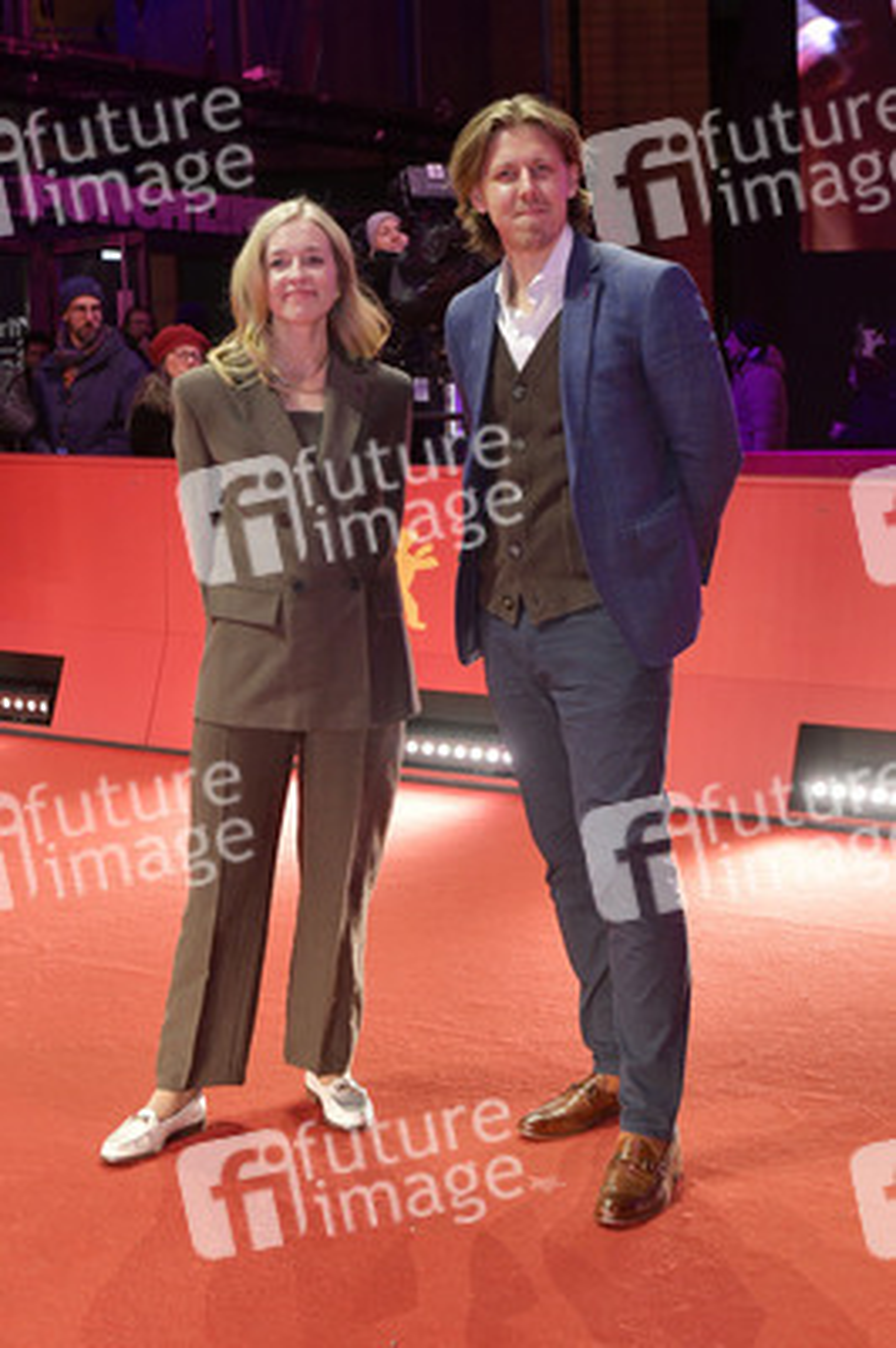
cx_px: 448
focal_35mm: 48
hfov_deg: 28.0
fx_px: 1795
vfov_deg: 41.1
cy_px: 674
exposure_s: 1/250
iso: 2000
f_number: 6.3
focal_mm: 48
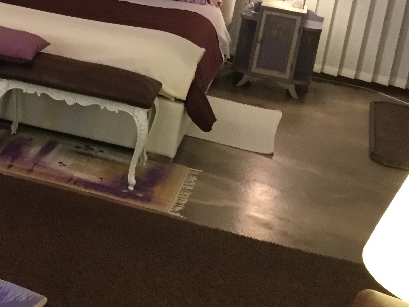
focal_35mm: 82
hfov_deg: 22.9
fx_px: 969
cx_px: 5
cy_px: 19
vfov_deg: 17.7
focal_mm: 3.3
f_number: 2.4
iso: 200
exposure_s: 1/20
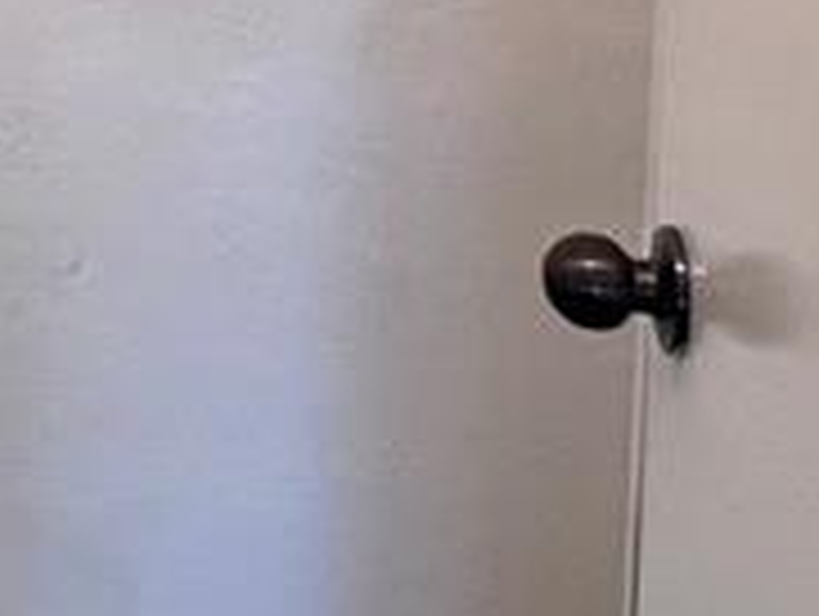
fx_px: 1729
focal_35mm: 73
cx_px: -292
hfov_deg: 23.1
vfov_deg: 17.5
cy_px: -387
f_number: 1.8
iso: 400
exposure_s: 1/60
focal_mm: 1.57
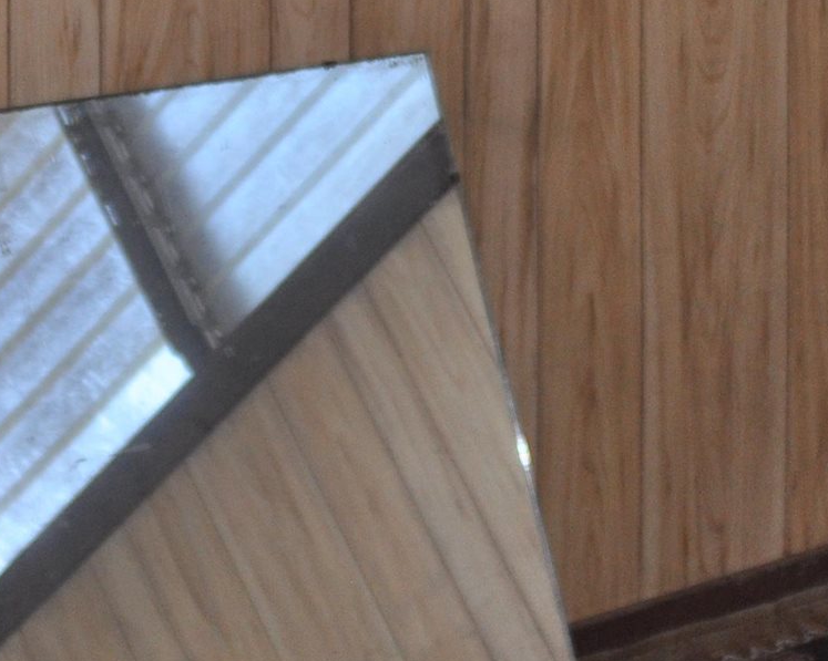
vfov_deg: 9.2
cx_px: 1261
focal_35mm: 162
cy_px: -419
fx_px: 3968
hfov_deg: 11.4
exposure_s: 1/125
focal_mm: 28
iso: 560
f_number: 3.3
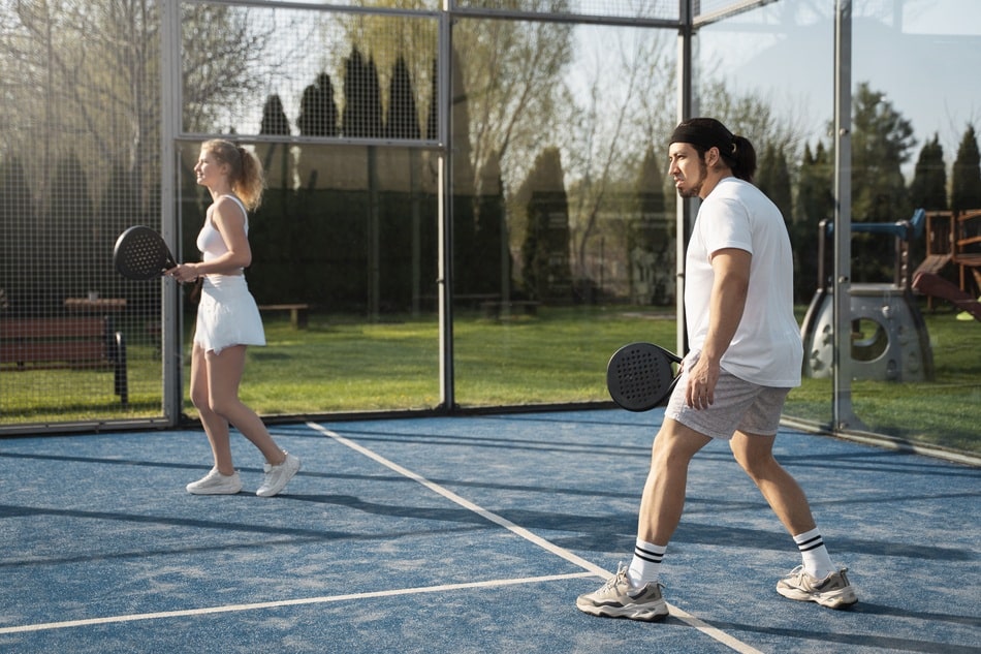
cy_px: 327
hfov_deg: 41.1
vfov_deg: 28.1
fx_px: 1308
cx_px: 490
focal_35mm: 48
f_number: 2.8
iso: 160
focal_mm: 48
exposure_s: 1/1000
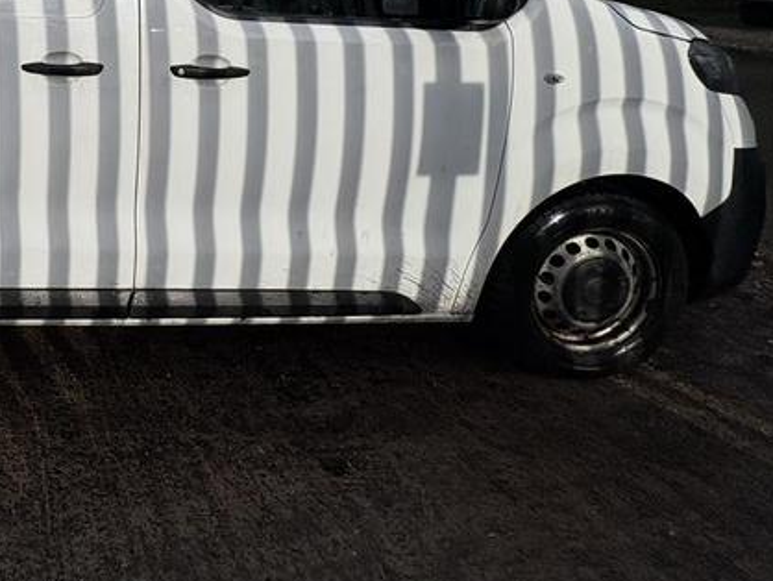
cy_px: -13
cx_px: -33
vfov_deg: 40.4
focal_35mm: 30
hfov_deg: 47.4
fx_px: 670
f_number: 2.2
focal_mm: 2.22
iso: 50
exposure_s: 1/4630
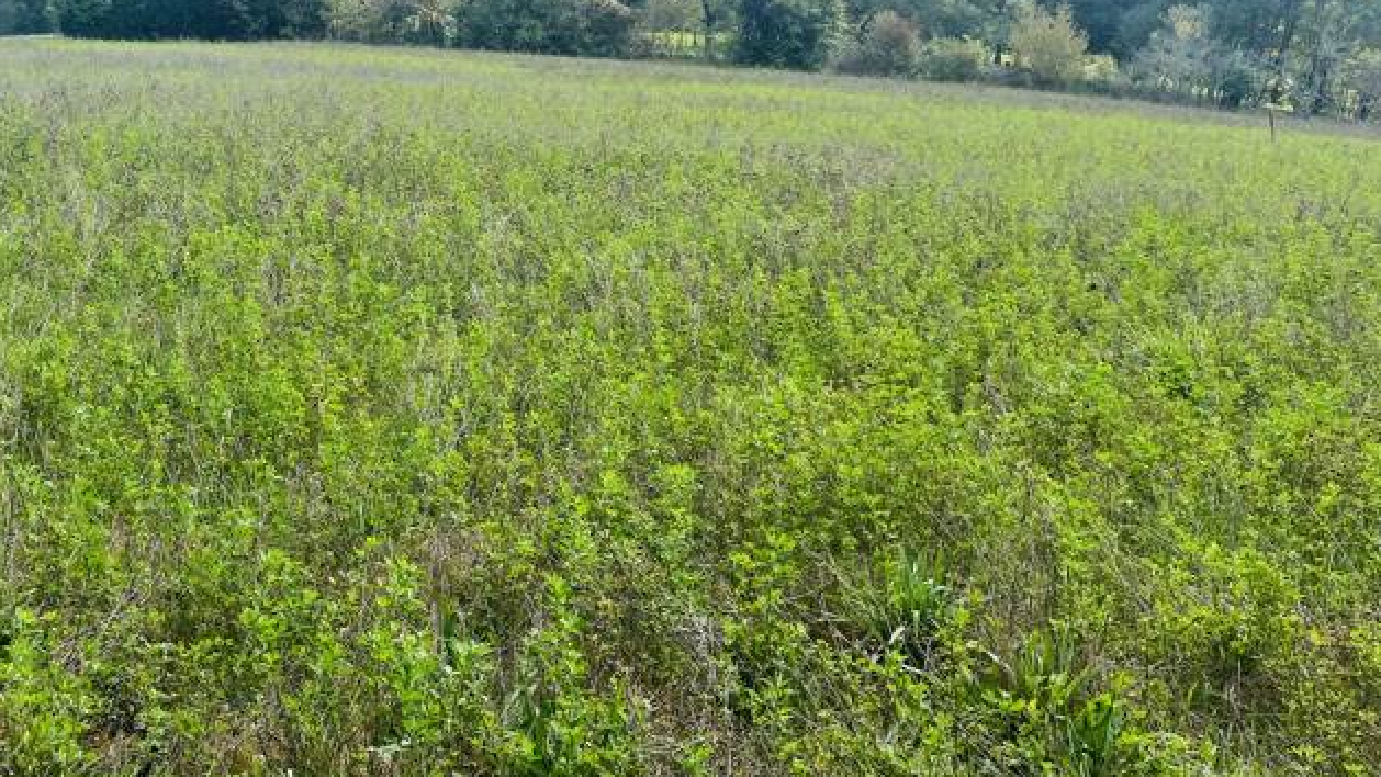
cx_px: 507
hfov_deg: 54.6
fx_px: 1318
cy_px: 189
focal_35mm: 36
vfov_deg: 32.2
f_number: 1.6
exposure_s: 1/2024
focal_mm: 5.1
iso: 50
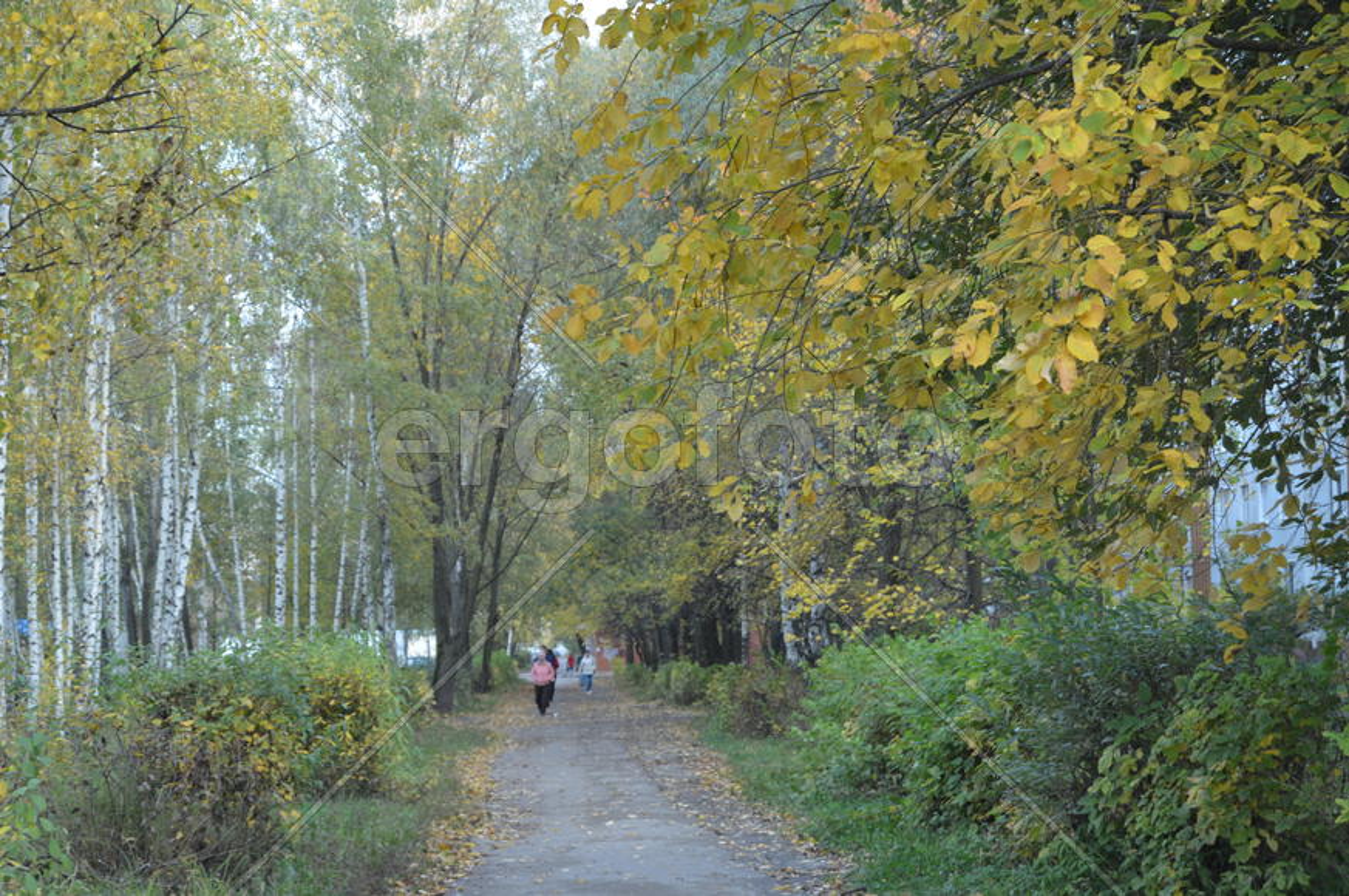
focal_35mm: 82
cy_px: 448
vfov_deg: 16.5
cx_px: 674
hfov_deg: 24.6
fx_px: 3088
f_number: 5.6
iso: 400
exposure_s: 1/100
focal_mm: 55
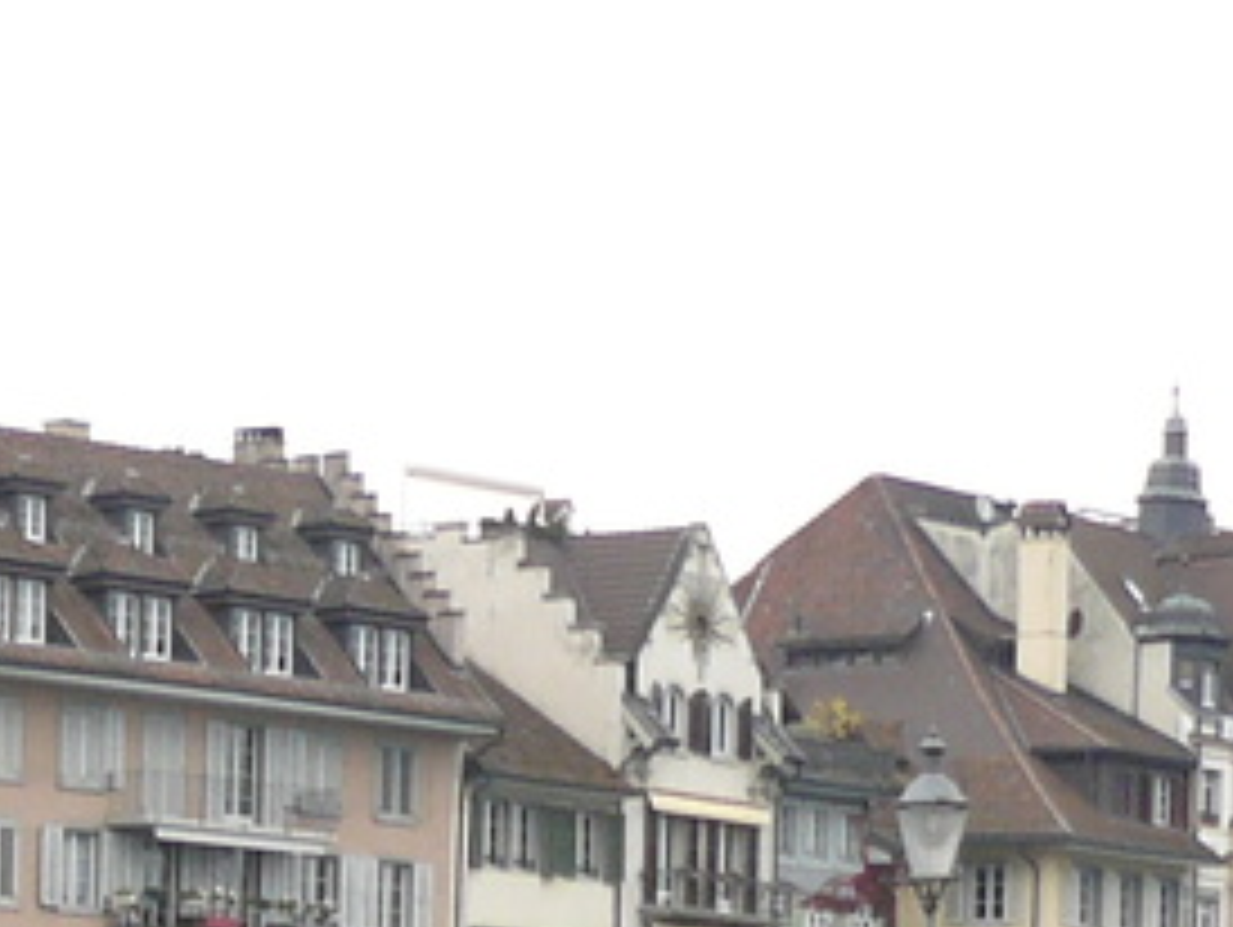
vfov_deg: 8.4
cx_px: -198
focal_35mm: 168
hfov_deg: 11.5
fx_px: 5989
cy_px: 1827
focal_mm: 6
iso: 100
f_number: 2.8
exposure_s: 1/80
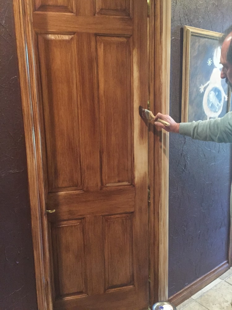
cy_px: 155
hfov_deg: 48.2
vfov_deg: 61.7
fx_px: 259
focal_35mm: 29
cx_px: 116
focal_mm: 4.15
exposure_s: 1/15
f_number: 2.2
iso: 400
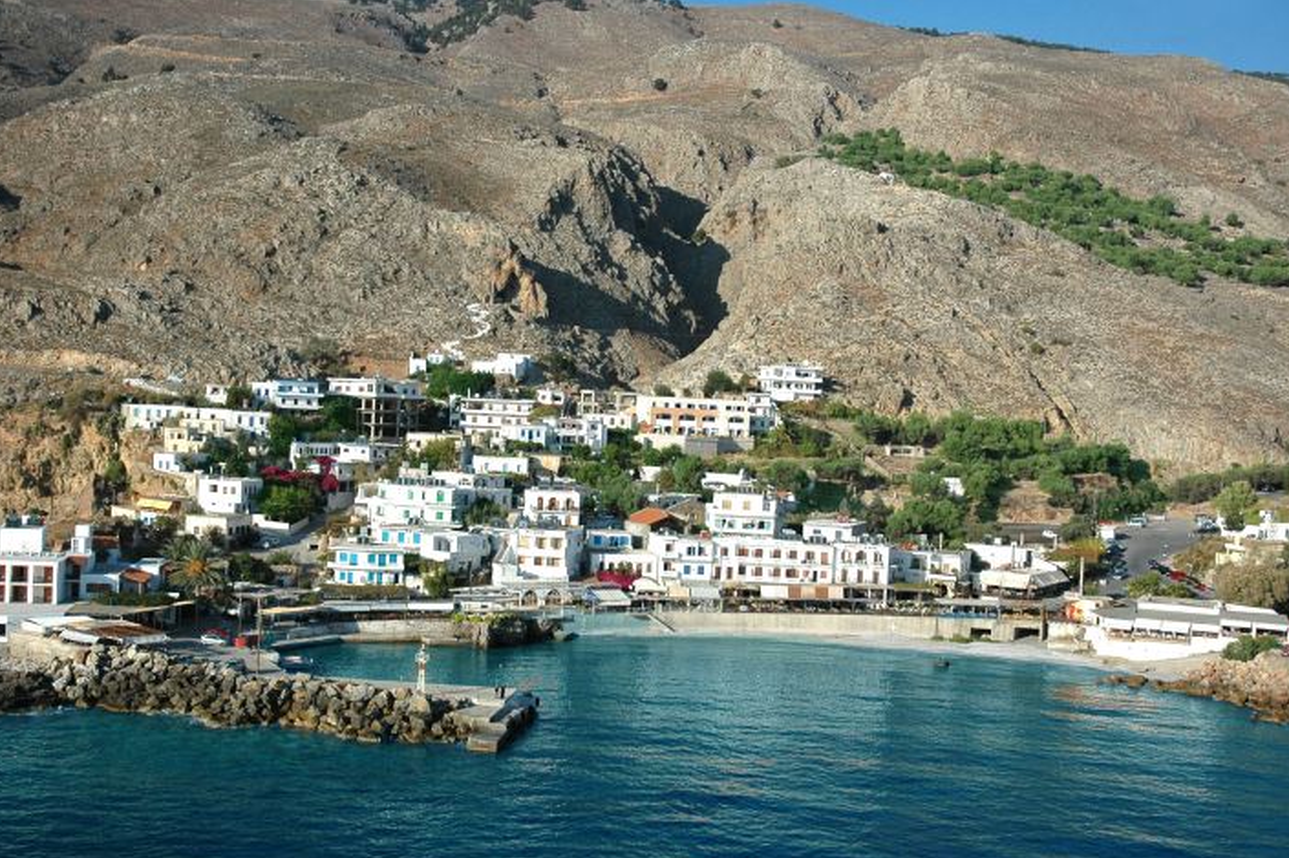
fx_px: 1523
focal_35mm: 43
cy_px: 456
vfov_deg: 31.4
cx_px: 572
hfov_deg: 45.8
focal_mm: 25
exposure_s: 1/2000
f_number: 5
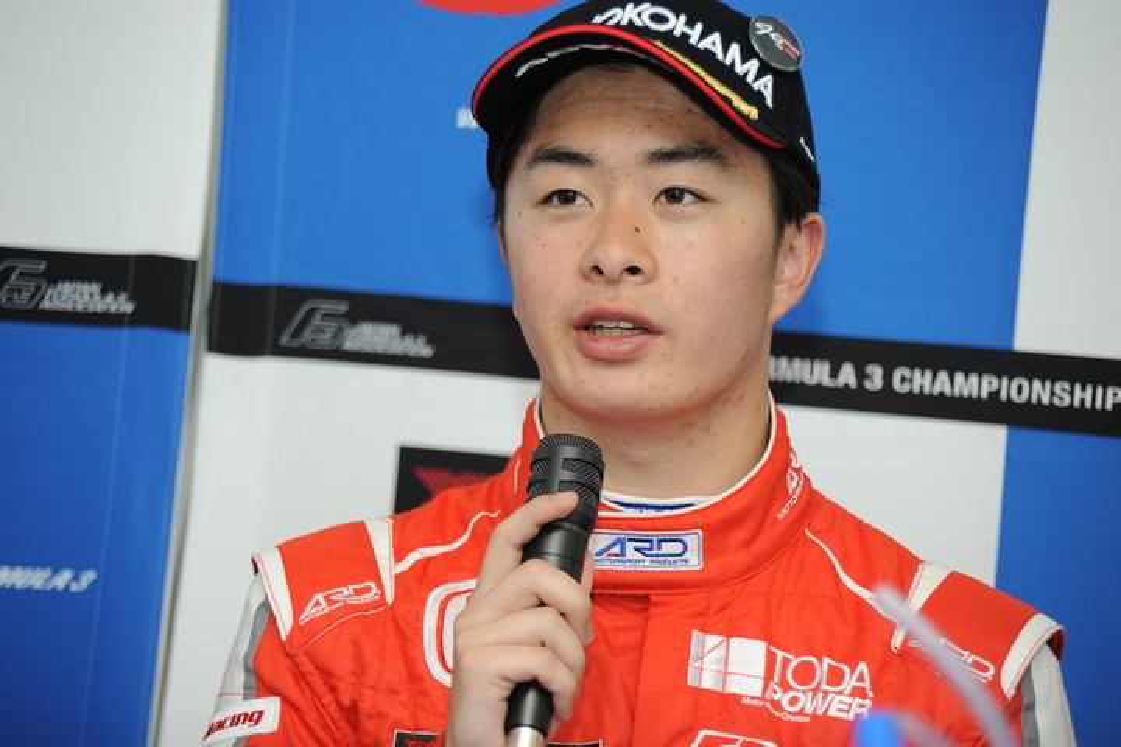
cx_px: 560
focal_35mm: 150
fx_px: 4670
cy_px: 374
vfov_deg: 9.1
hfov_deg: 13.7
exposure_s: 1/250
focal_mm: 150
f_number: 5.6
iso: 800
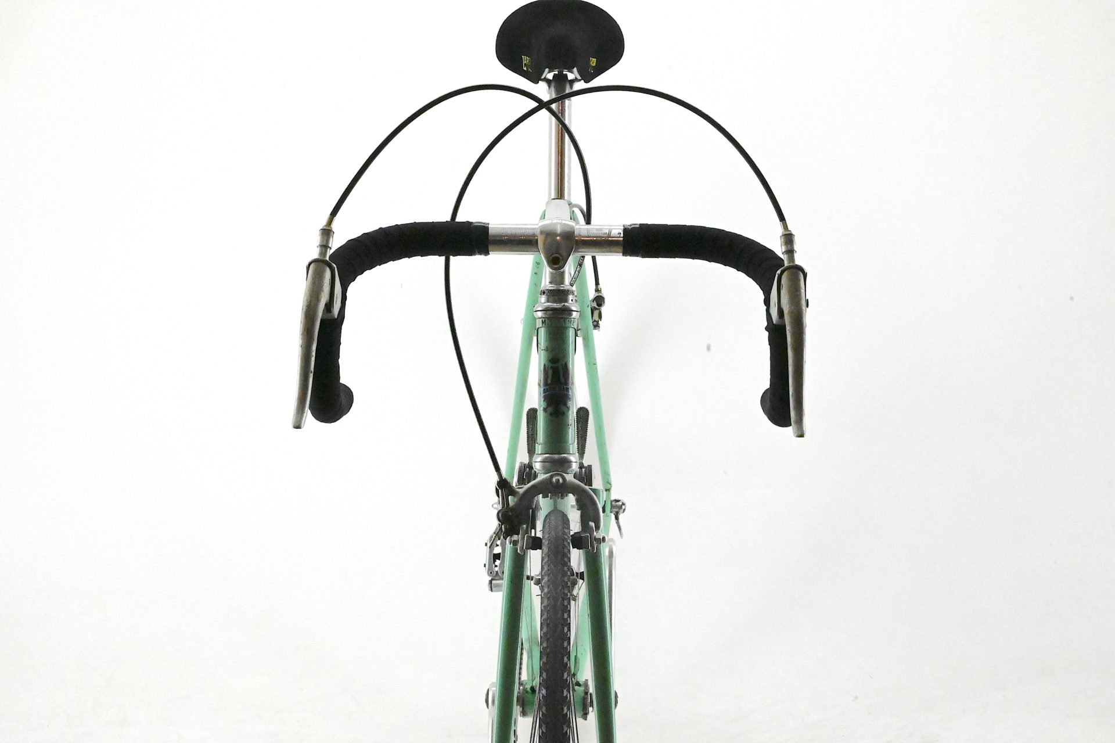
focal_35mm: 70
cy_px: 372
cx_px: 558
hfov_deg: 28.9
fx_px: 2167
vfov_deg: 19.4
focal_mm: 70
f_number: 20
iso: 20000
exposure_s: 1/640
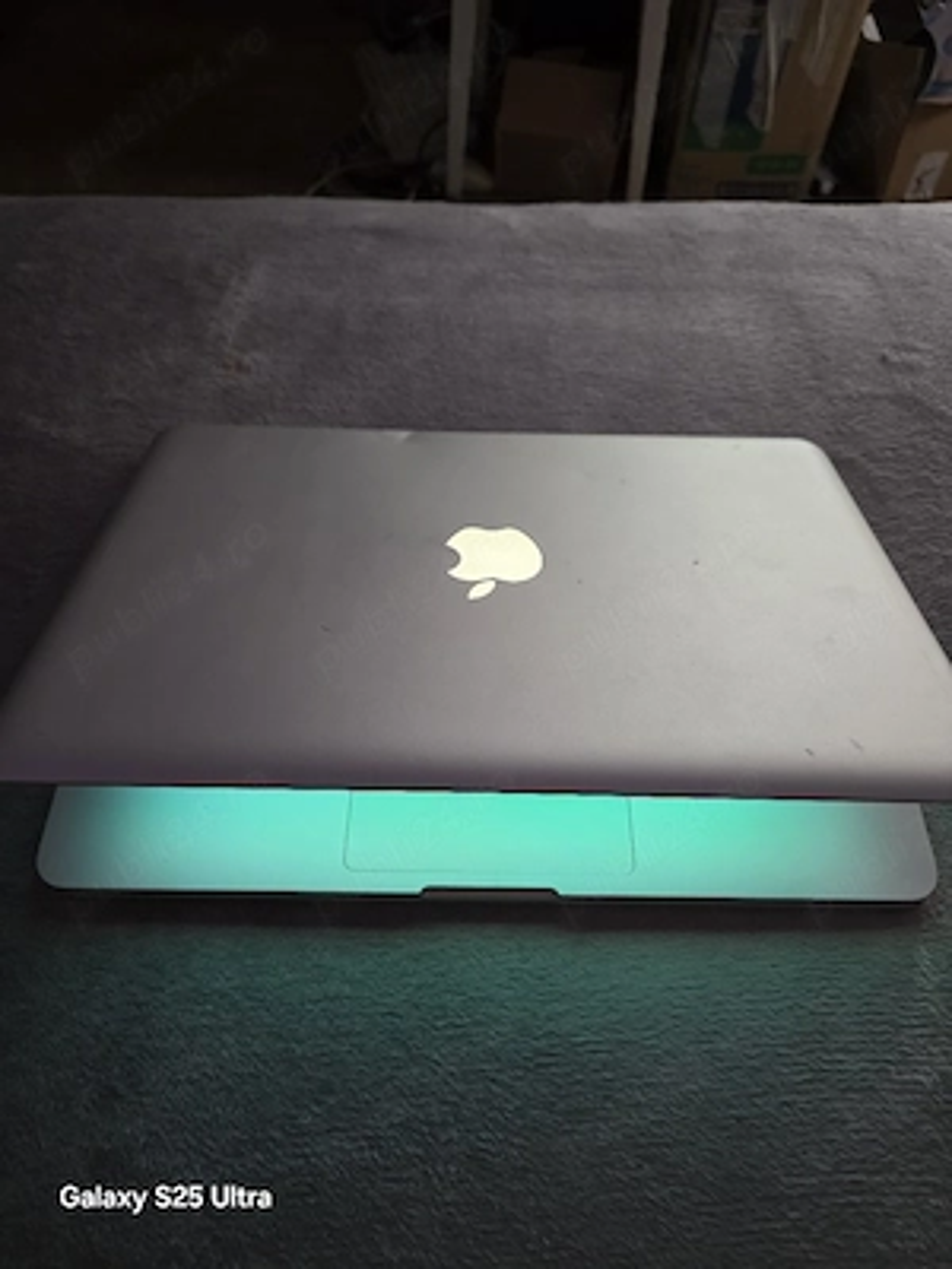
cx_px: 476
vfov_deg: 73.9
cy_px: 634
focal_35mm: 23
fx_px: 843
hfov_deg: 58.9
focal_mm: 6.3
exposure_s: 1/54.3
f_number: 1.7
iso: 640
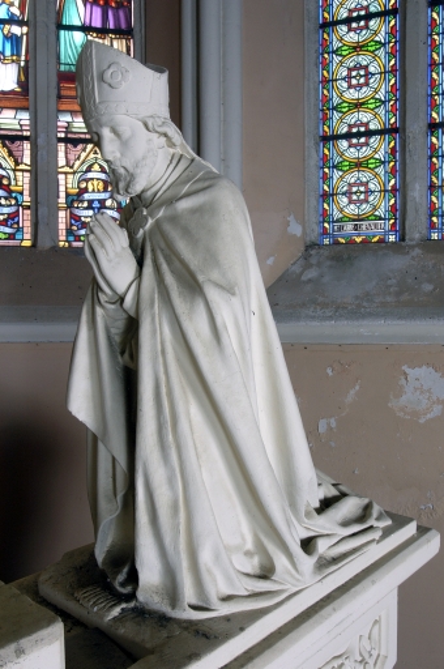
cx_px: 222
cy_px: 334
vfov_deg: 51.3
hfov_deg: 35.4
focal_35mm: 38
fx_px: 696
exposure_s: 1/30
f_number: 11
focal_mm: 25
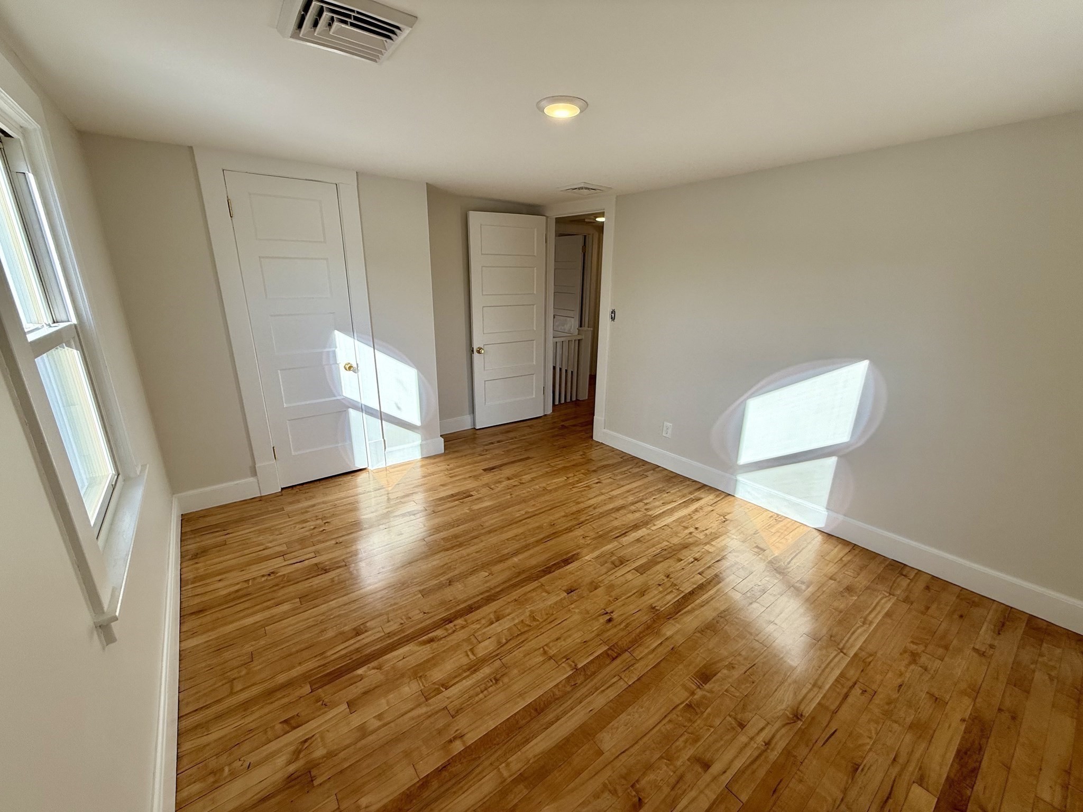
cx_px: 542
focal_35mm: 14
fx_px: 438
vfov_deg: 85.7
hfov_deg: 102.1
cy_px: 406
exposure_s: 1/324
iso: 64
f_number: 2.2
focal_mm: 2.22
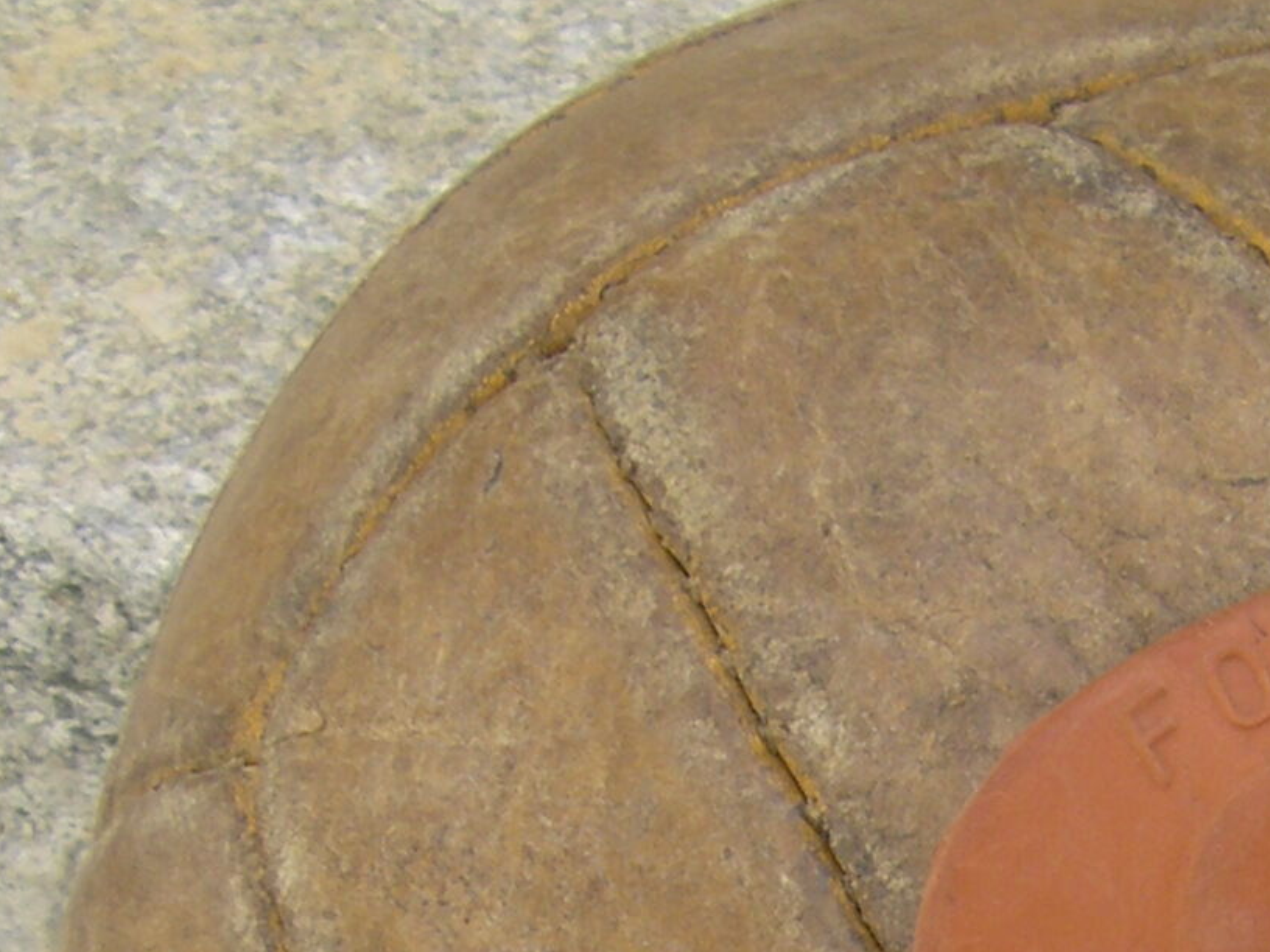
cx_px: 1164
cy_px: 1140
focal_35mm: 152
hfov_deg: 12.9
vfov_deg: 9.6
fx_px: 5577
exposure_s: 1/250
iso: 64
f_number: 3.5
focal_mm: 6.3
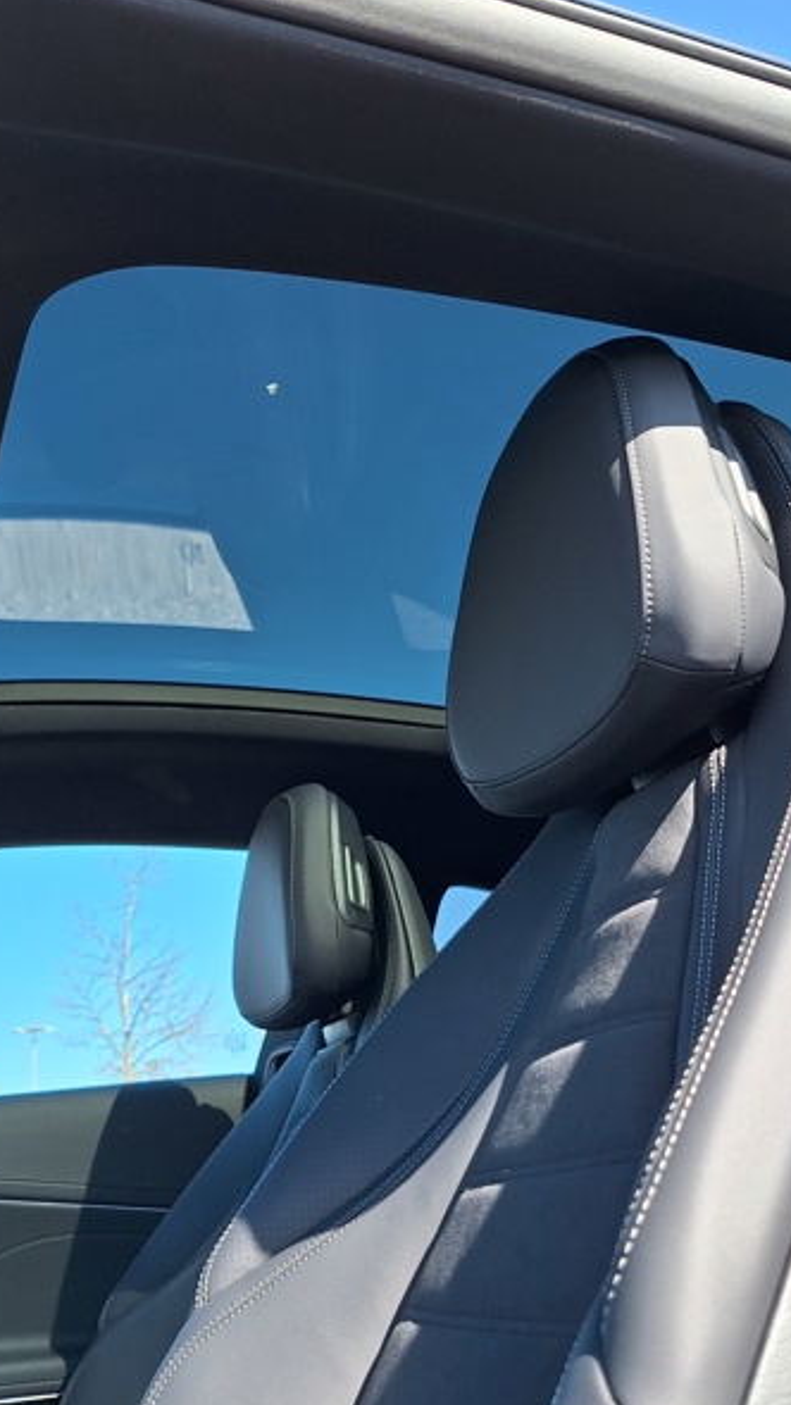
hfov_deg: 34.6
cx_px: 345
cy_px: 700
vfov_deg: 58.0
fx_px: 1267
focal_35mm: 34
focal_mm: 5.54
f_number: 1.8
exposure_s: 1/499
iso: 40
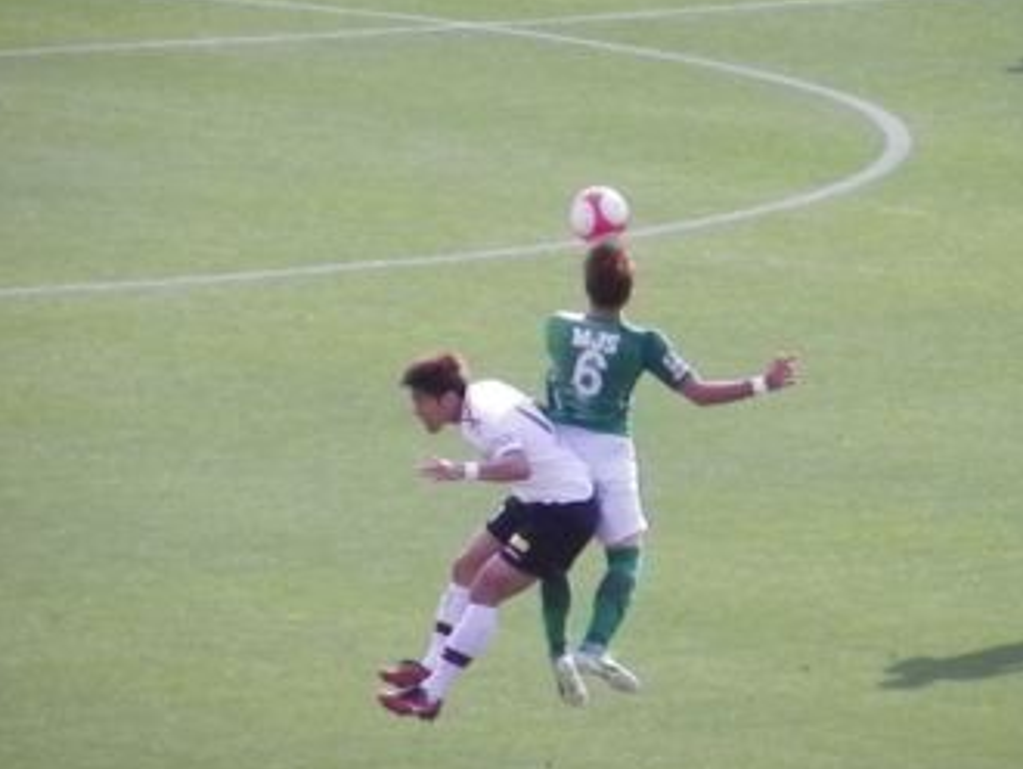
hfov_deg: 3.2
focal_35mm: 614
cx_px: 639
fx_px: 18159
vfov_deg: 2.4
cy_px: 487
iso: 1250
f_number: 5.9
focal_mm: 81
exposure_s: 1/1250
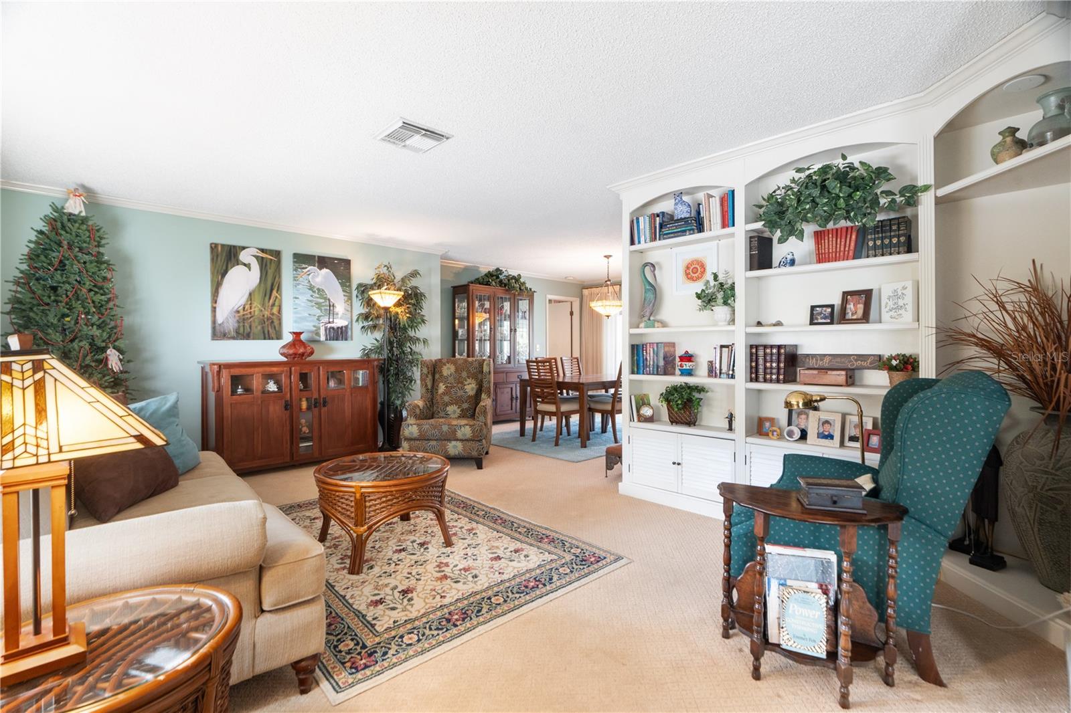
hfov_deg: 96.7
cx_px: 536
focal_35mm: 16
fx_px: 476
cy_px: 356
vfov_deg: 73.7
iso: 1000
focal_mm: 16
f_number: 9
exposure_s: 1
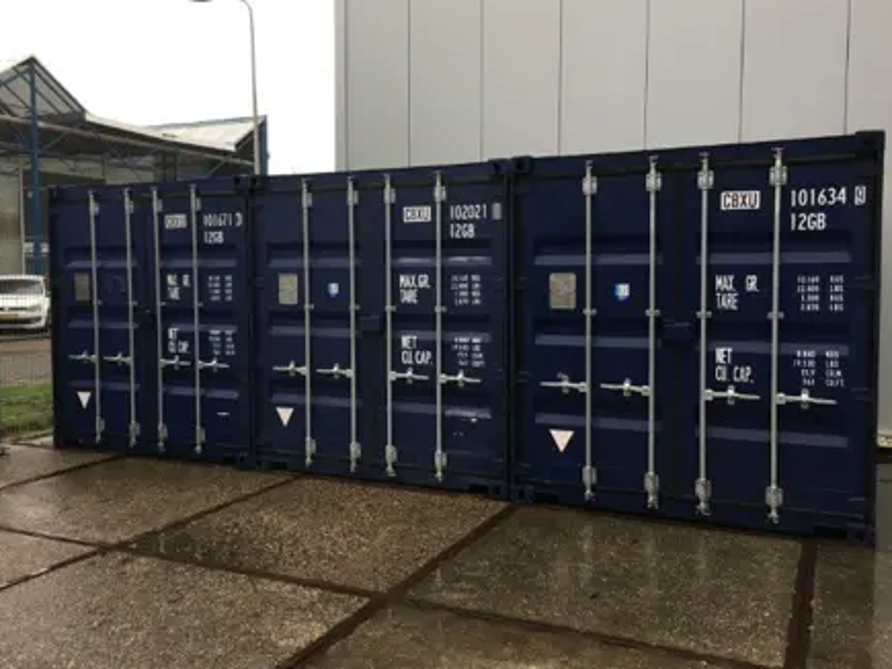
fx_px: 824
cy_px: 322
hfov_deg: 56.8
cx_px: 445
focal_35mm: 32
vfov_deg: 44.1
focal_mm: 4.15
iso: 32
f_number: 2.2
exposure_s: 1/33
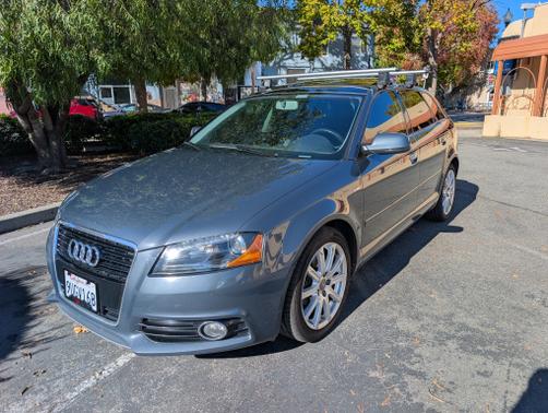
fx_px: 380
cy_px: 206
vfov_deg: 56.9
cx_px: 274
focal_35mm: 24
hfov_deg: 71.5
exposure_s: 1/1087
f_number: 1.68
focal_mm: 6.9
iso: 19
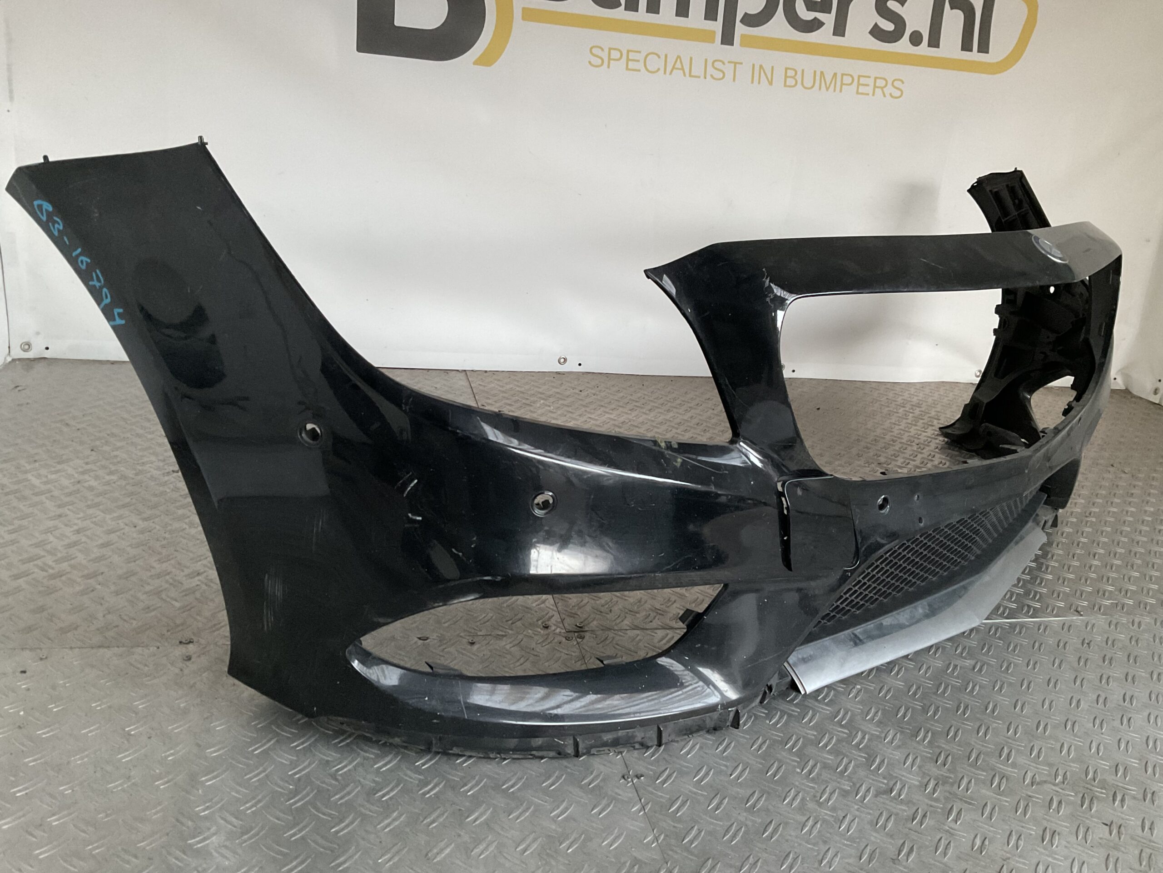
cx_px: 582
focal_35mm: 29
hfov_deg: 61.7
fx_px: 974
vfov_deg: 48.2
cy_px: 436
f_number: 1.8
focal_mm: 3
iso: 250
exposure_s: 1/33
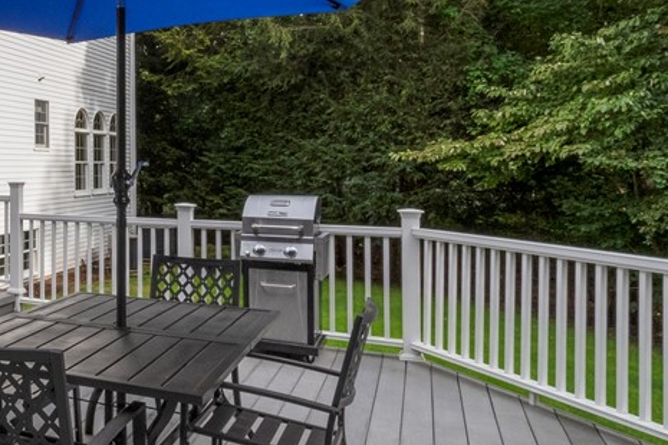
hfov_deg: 40.7
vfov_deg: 37.9
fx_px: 649
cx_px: -106
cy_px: 225
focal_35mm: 35
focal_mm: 10
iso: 400
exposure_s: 1/200
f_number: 14
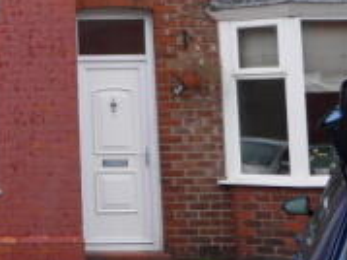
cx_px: -166
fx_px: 912
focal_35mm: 91
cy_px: 26
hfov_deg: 19.1
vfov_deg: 16.0
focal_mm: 14
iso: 160
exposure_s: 1/250
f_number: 3.5
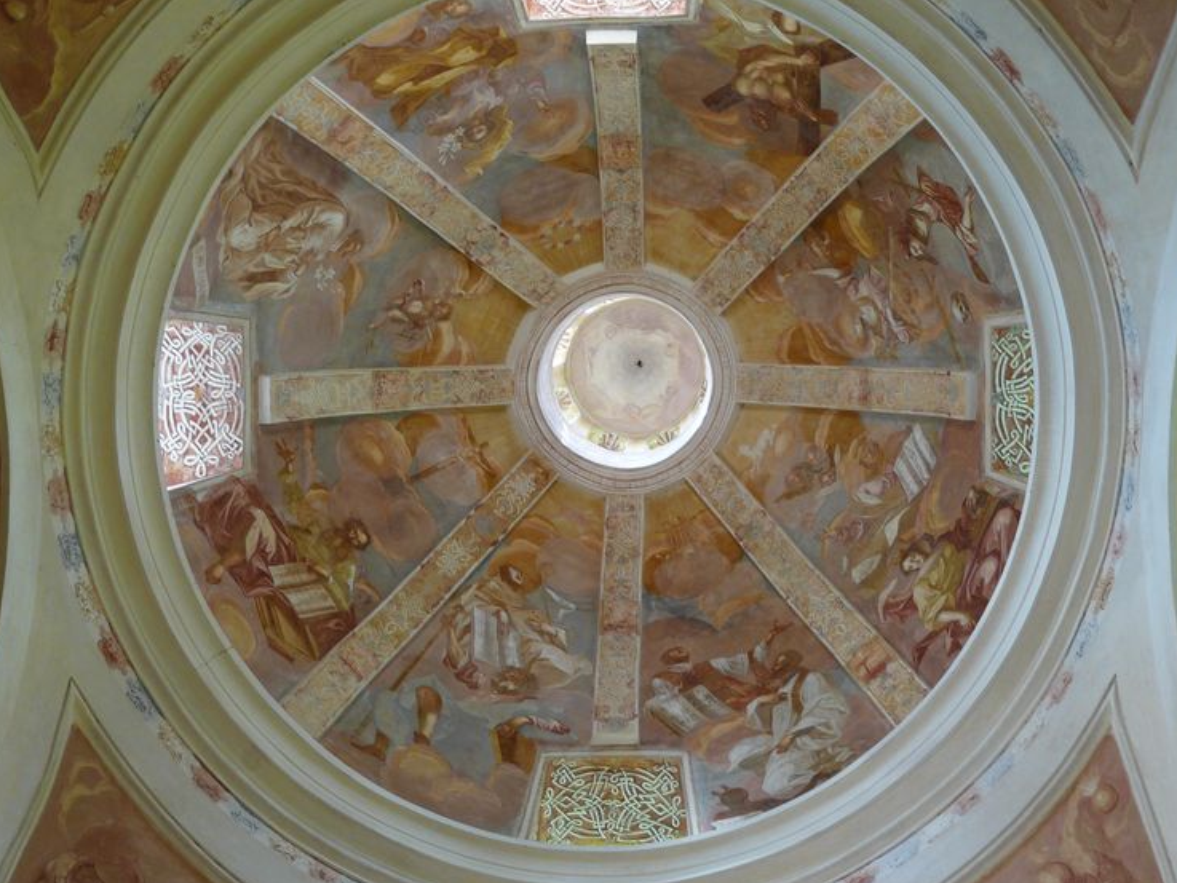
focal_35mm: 38
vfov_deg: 37.7
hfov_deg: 48.9
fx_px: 1292
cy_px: 450
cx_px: 629
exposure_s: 1/40
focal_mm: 5.7
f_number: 2.8
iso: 100
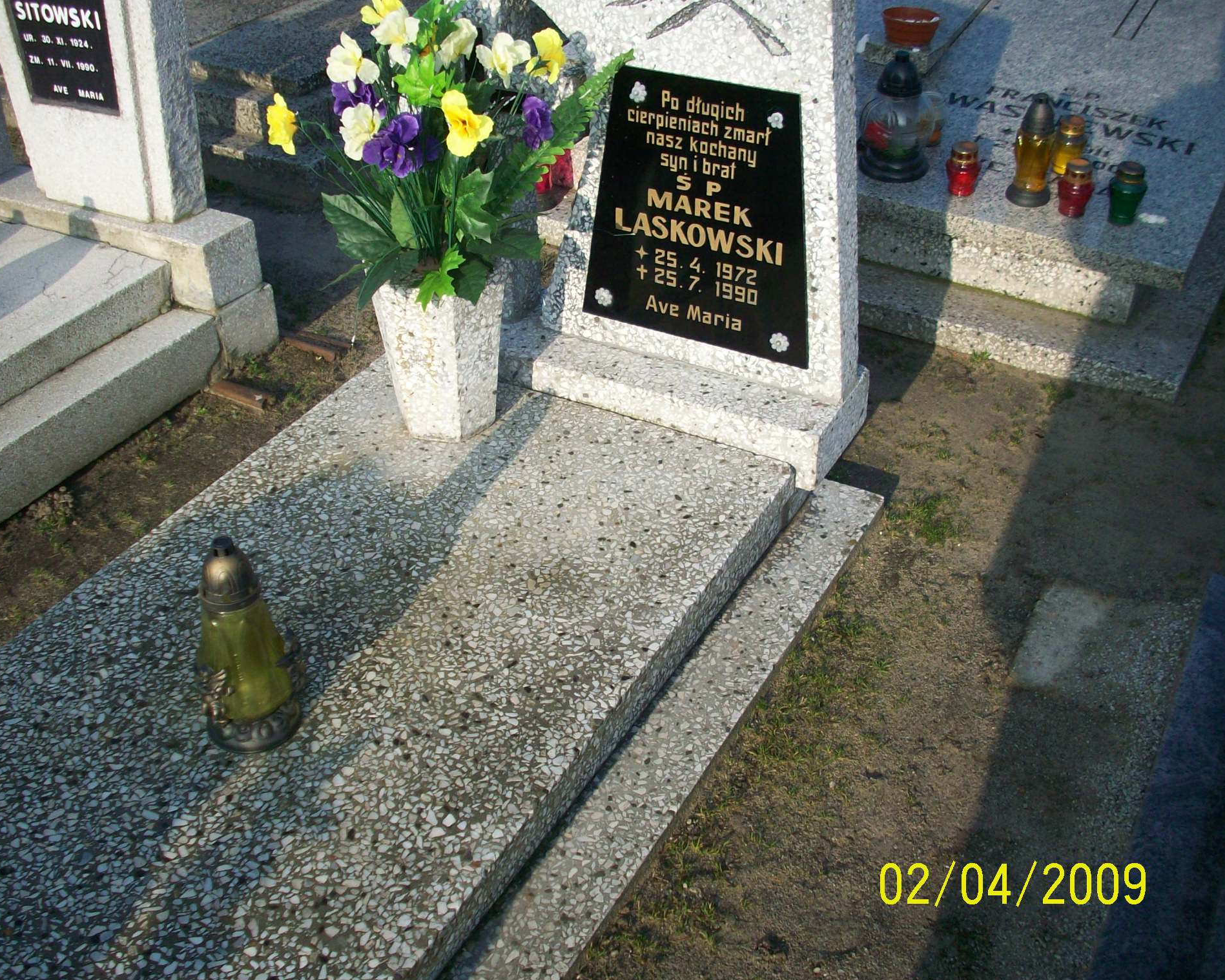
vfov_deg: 38.2
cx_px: 582
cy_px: 486
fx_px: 1414
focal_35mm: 39
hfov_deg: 46.8
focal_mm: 6.2
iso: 80
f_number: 5.6
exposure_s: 1/219
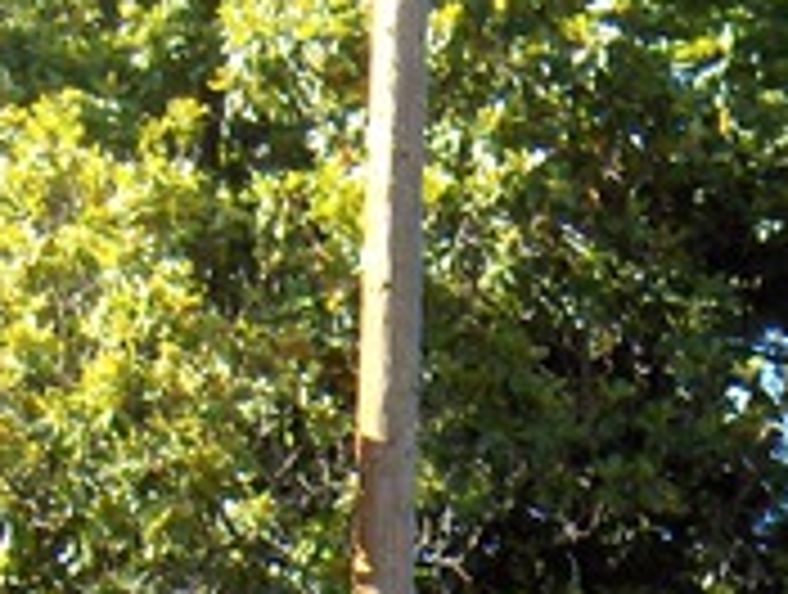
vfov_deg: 10.0
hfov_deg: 13.7
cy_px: 1044
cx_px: 797
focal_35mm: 142
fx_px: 3239
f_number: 2.8
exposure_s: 1/218
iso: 100
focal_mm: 8
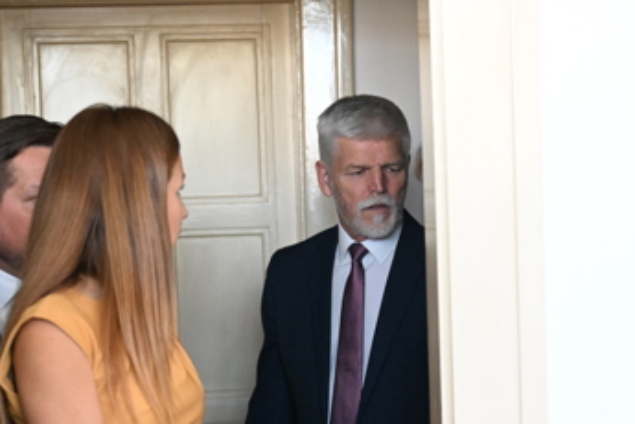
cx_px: 407
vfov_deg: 10.9
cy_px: 319
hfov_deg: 16.2
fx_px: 2222
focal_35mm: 126
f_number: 3.5
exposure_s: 1/500
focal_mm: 63
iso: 6400
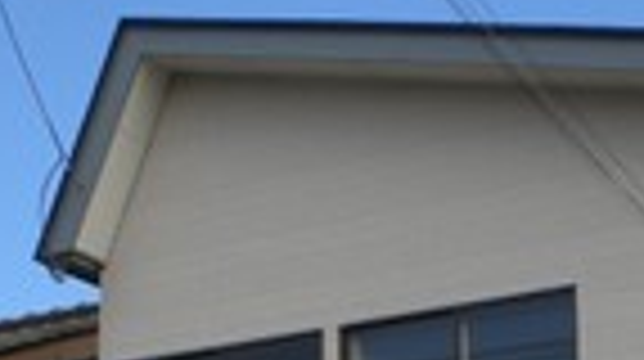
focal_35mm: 116
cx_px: 410
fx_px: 1978
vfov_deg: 9.9
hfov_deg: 18.5
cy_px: 608
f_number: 4.4
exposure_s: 1/400
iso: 50
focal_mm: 6.3
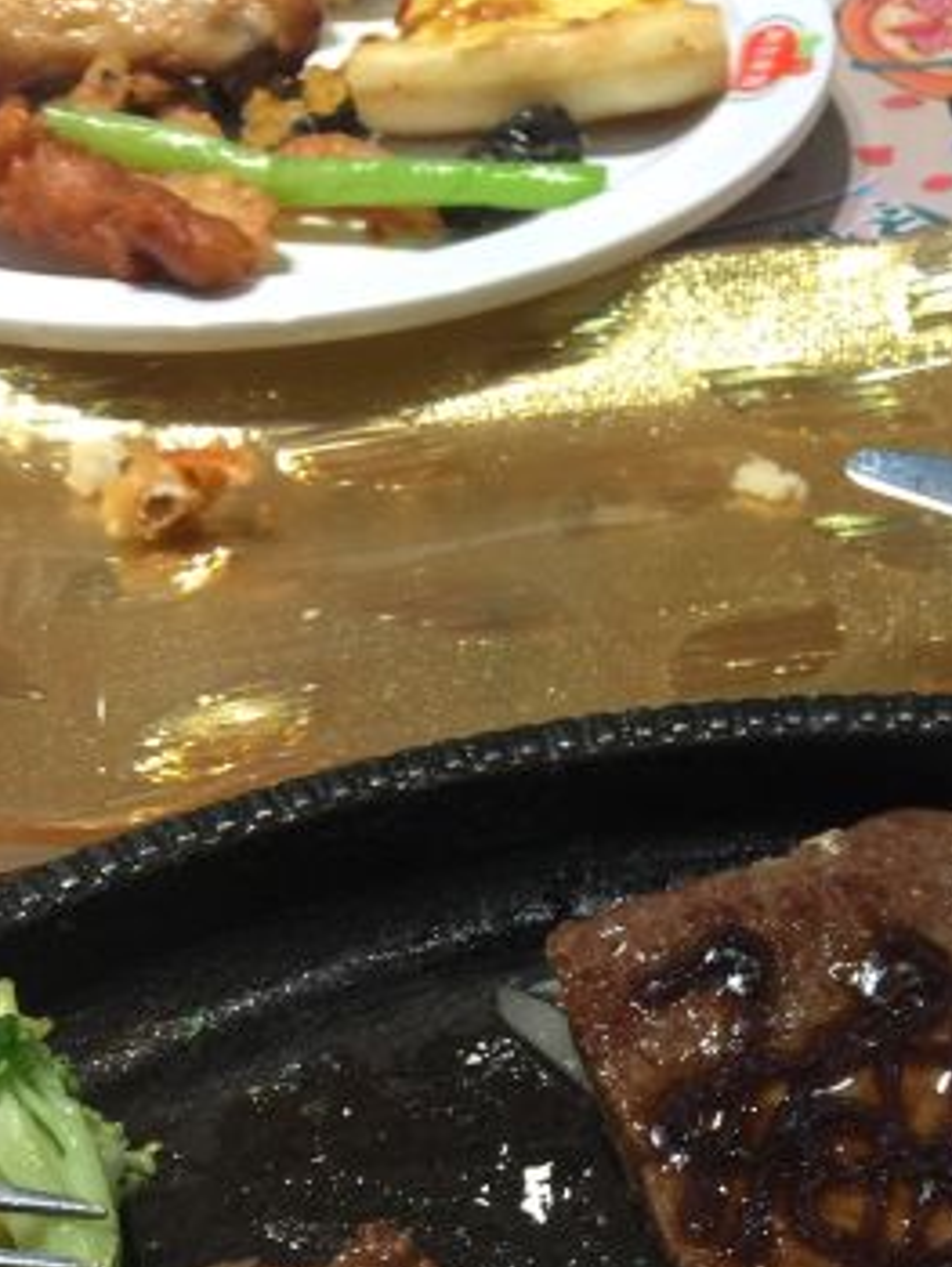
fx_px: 2124
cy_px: 1231
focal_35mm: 58
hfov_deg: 24.4
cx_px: 881
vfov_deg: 31.1
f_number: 2.2
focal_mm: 4.15
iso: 40
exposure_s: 1/15
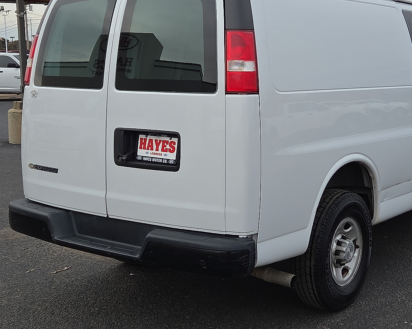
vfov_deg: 27.0
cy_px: 125
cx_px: 265
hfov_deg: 33.4
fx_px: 683
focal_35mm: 56
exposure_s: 1/3333
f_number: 1.8
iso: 76
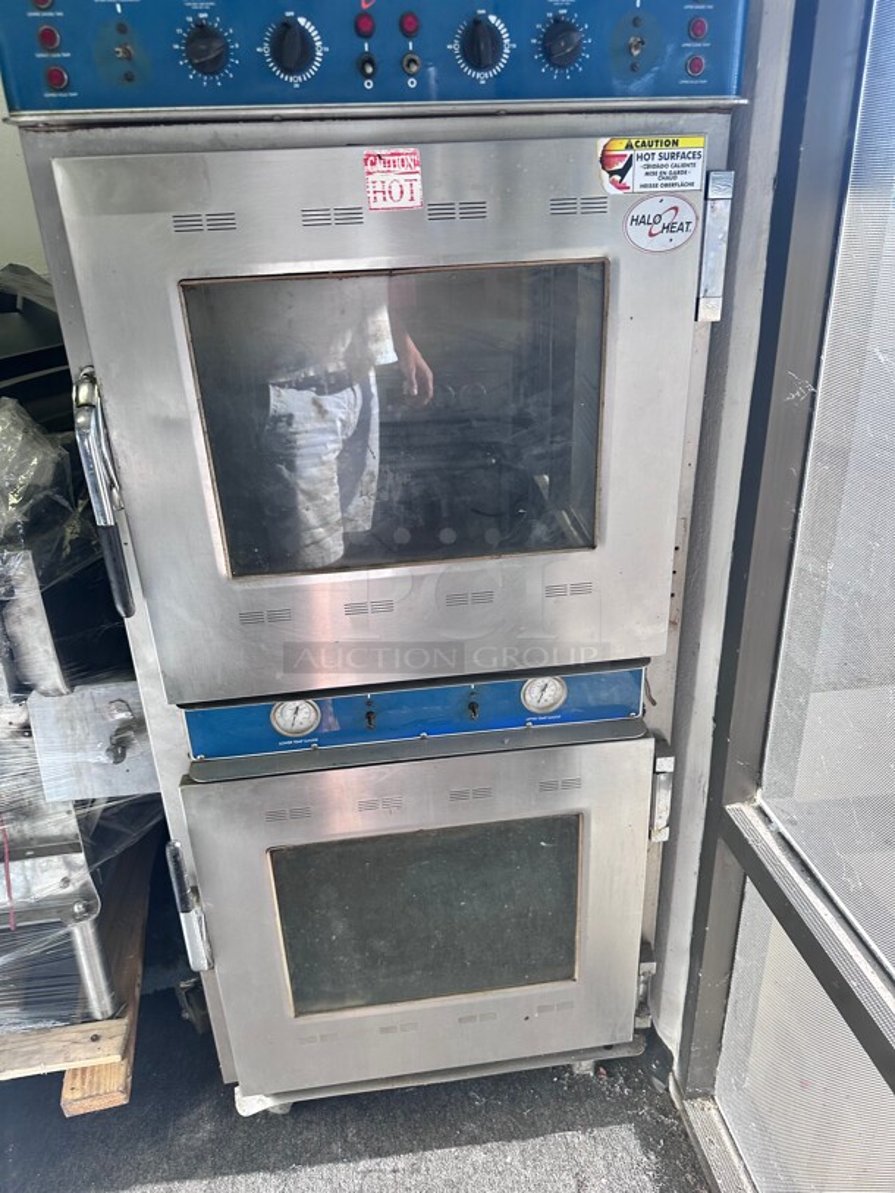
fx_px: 827
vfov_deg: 71.6
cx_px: 448
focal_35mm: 24
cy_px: 596
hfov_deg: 56.8
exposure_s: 1/120
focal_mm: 6.86
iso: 160
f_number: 1.78
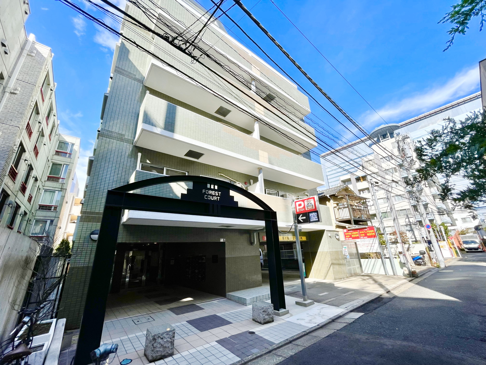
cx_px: 243
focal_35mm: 14
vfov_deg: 85.7
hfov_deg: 102.1
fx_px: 197
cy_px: 182
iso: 25
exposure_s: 1/494
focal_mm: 1.55
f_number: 2.4
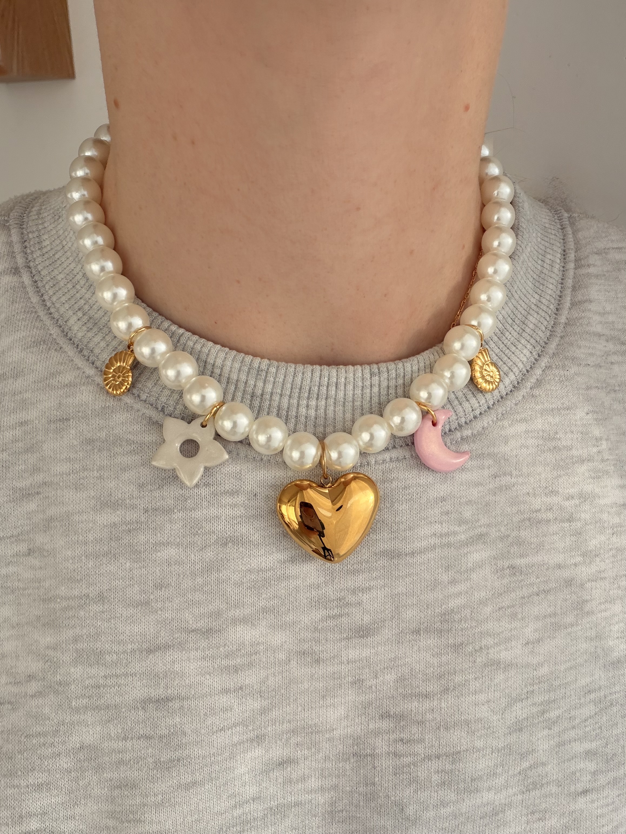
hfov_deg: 46.8
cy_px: 417
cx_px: 313
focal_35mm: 30
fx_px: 723
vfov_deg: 60.0
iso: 25
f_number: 1.9
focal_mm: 2.71
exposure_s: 1/121
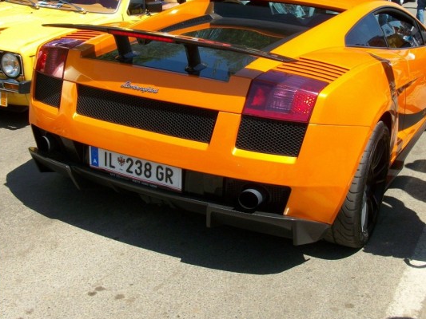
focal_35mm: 51
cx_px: 249
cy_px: 105
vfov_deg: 28.4
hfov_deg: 37.4
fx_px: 628
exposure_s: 1/262
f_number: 5.5
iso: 80
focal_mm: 5.7
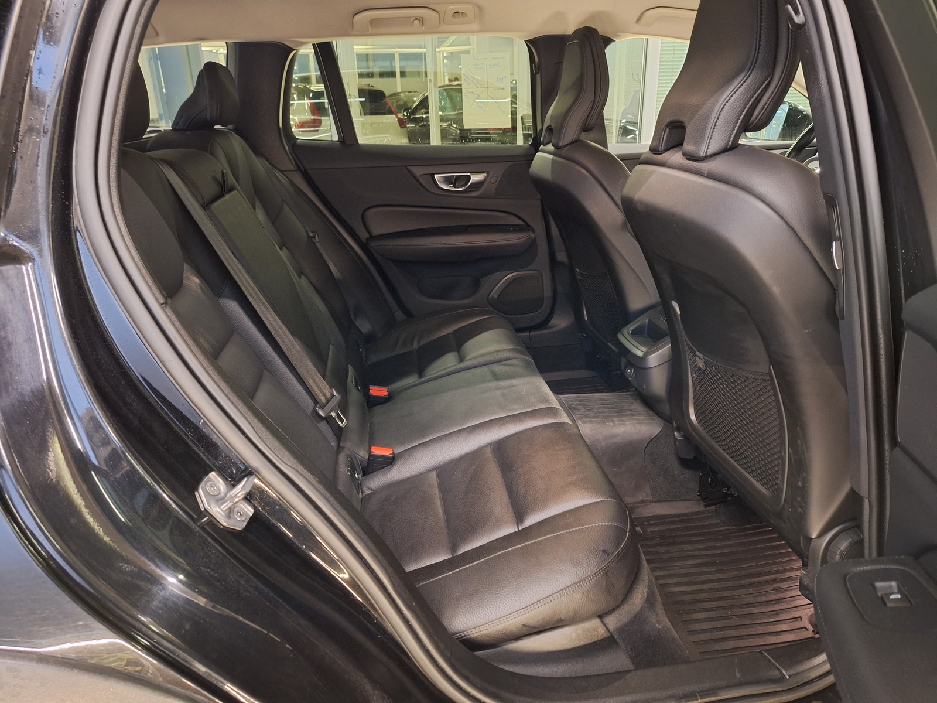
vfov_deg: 58.9
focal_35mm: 23
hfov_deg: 73.9
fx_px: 623
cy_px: 352
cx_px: 468
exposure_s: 1/20
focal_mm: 5.54
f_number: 1.8
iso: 640
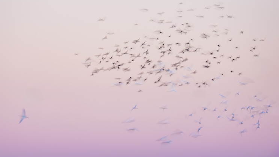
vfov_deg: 4.1
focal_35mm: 298
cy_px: 75
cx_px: 135
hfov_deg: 7.2
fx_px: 2205
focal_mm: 264
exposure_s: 1/15
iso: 125
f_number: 8
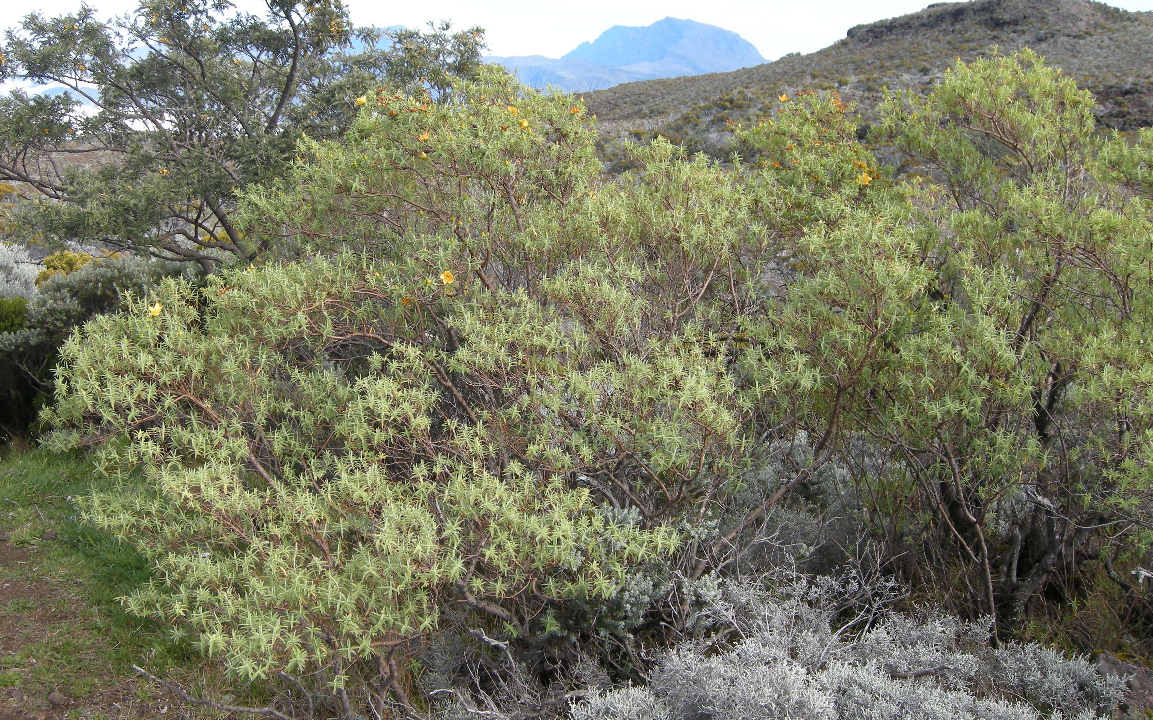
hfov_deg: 51.5
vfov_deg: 33.6
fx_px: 1194
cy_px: 385
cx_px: 581
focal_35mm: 38
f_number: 4.3
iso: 64
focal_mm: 7.5
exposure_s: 1/159
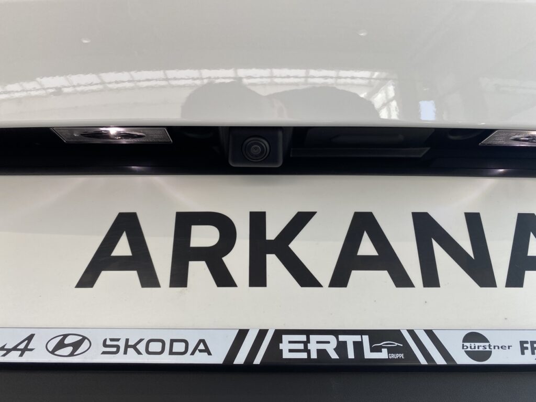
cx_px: 268
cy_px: 201
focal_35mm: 26
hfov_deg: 67.3
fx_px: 403
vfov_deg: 53.1
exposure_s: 1/181
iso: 32
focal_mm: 4.25
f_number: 1.8
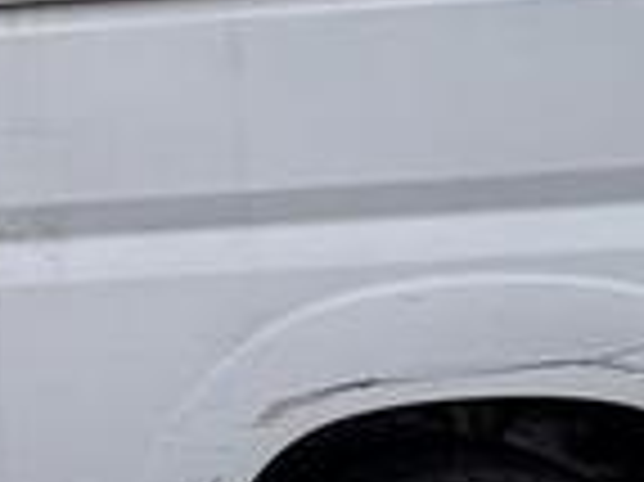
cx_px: -576
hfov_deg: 17.3
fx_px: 1636
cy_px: -63
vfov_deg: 16.2
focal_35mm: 88
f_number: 2.2
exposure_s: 1/366
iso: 40
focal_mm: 2.22
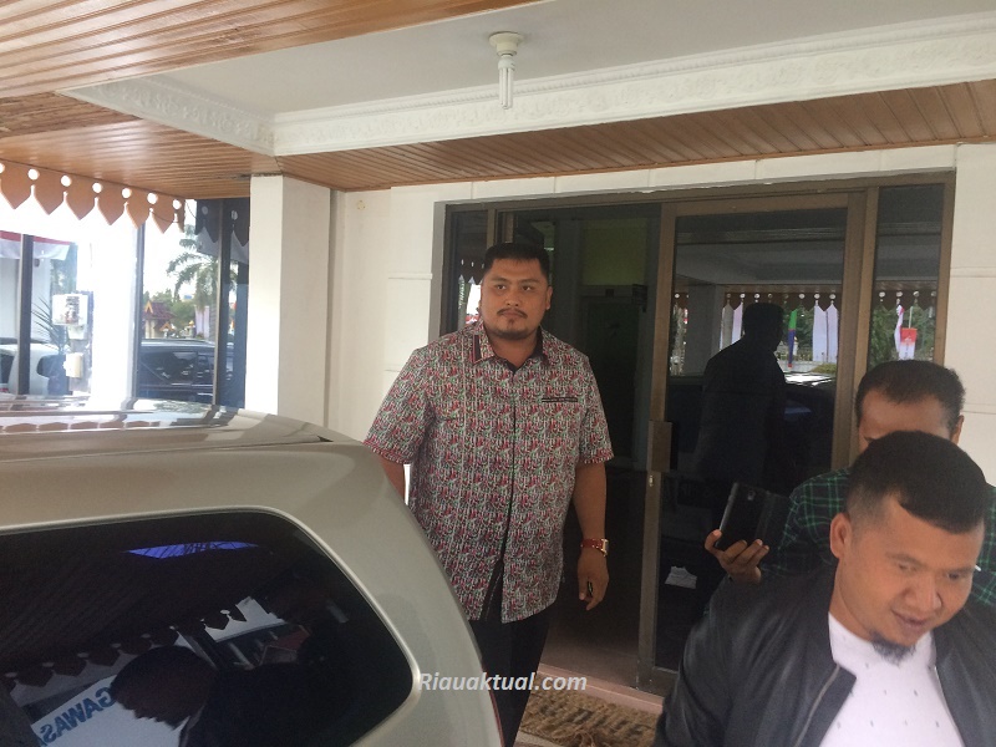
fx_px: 834
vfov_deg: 48.2
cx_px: 498
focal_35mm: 29
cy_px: 374
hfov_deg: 61.7
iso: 50
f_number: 2.2
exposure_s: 1/33
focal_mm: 4.15
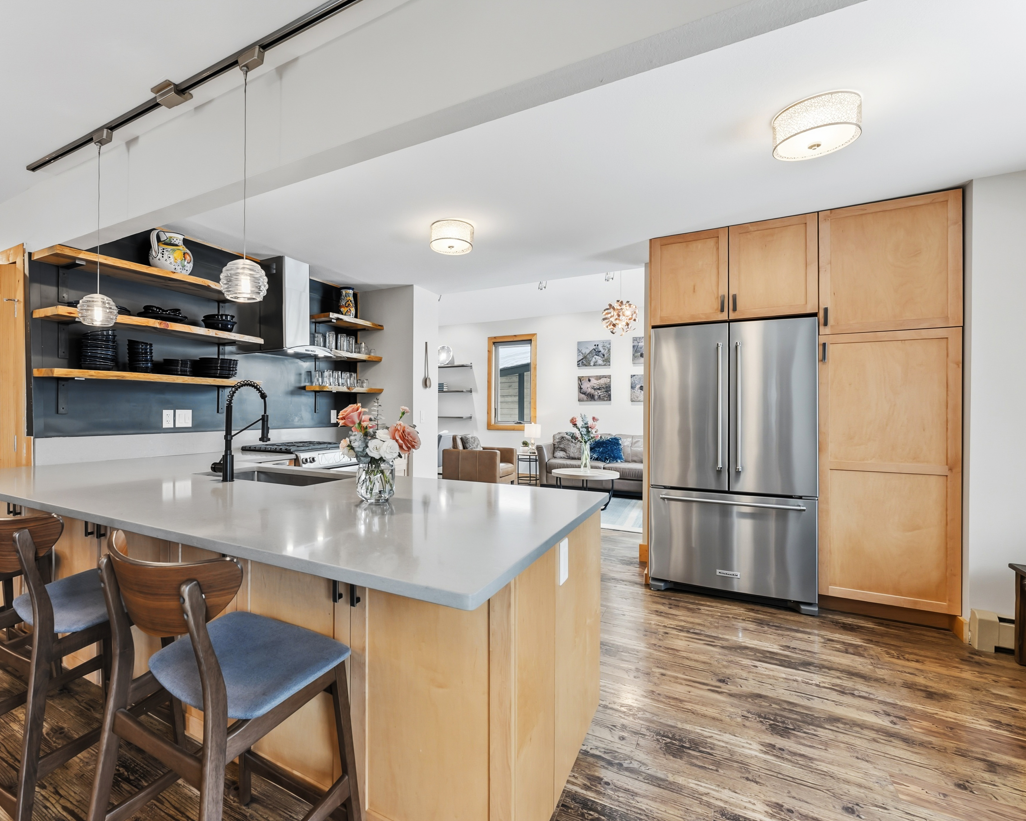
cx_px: 409
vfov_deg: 80.4
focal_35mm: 16
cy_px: 413
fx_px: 486
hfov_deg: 91.9
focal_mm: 14
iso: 250
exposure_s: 1/50
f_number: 7.1
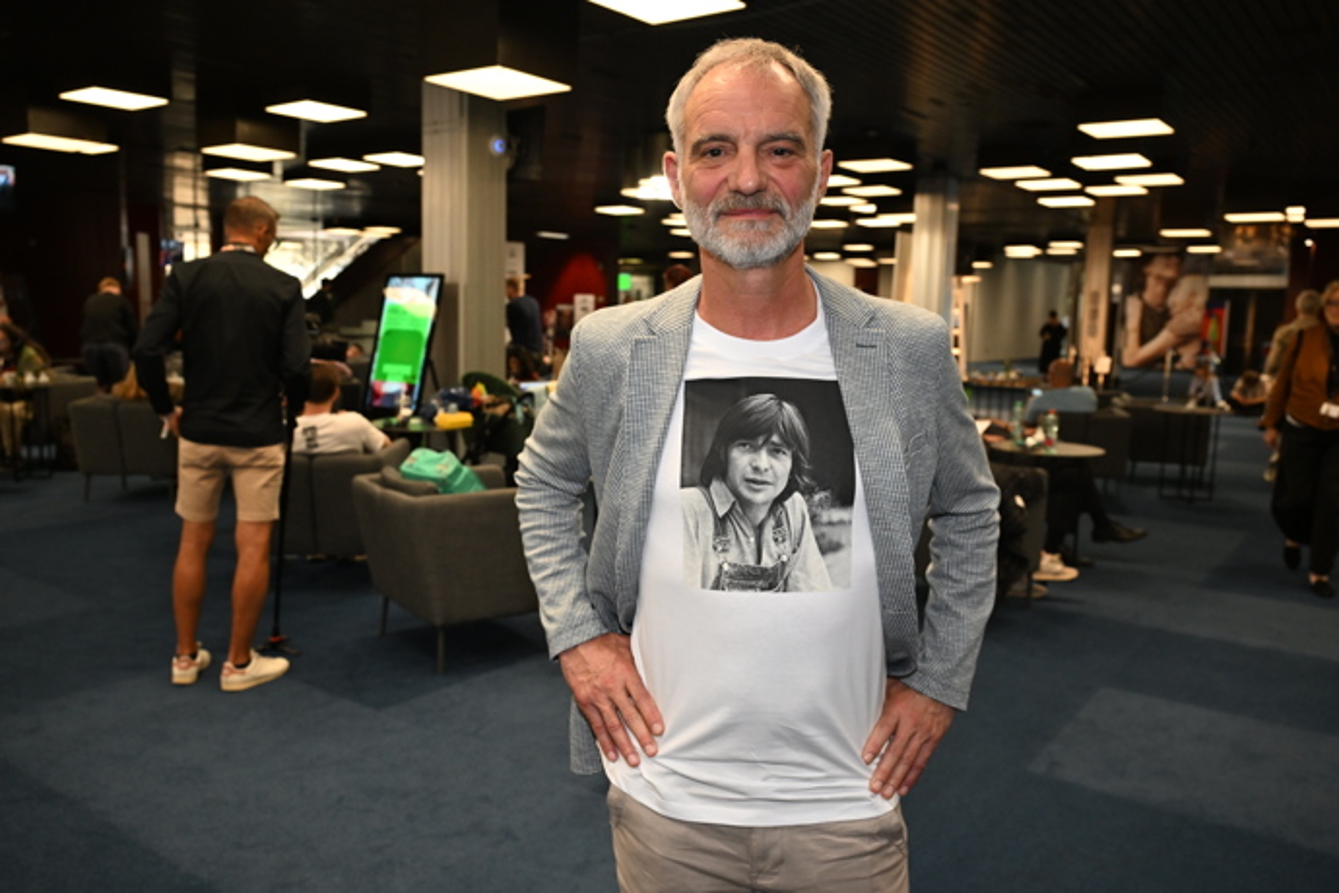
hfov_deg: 63.7
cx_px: 670
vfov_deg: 45.0
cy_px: 446
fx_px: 1079
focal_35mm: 29
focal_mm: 29
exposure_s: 1/125
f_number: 5
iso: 2500
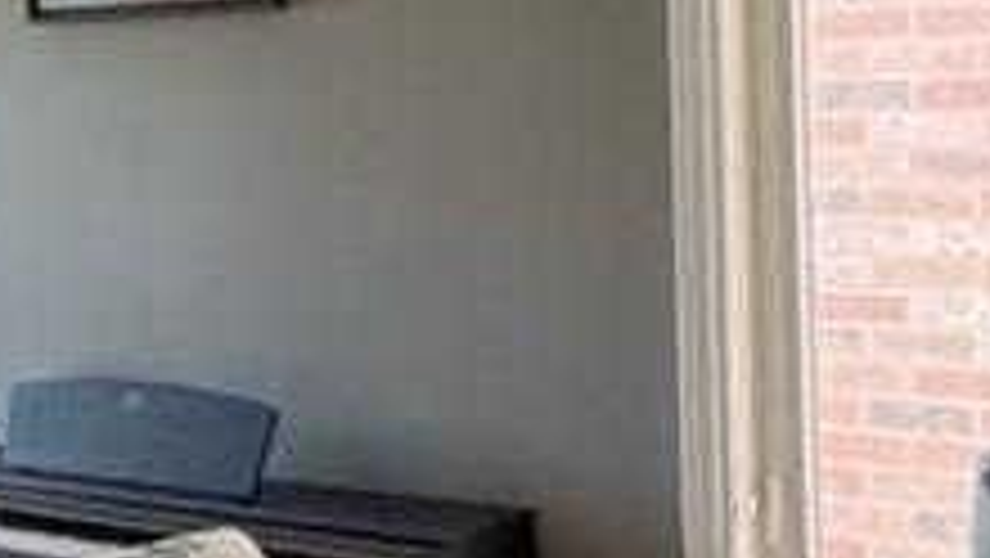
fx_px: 1865
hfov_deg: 27.5
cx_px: -63
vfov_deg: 16.9
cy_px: 418
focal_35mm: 71
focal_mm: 2.2
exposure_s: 1/120
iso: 320
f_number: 2.2
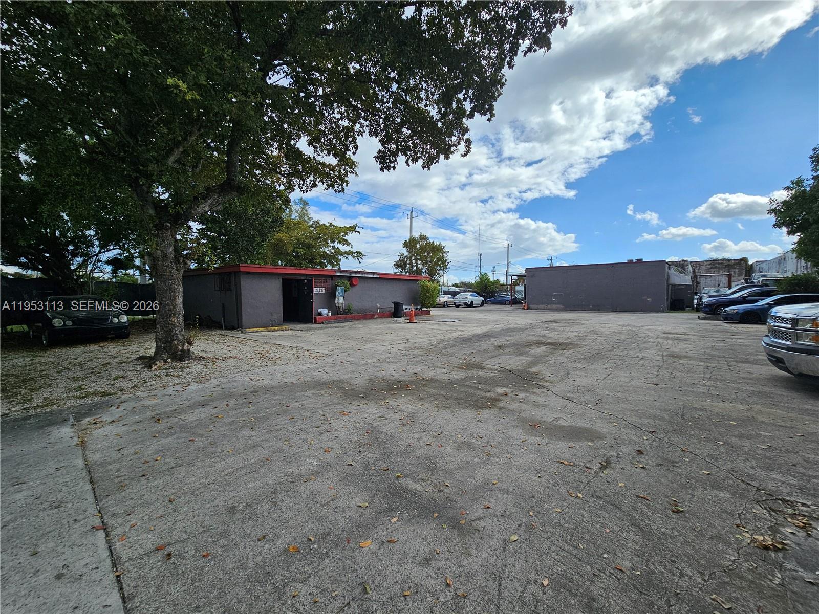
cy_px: 307
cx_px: 410
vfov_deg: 89.9
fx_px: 308
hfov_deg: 106.2
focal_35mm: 13
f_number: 2.2
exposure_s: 1/2890
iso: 50
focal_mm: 2.2
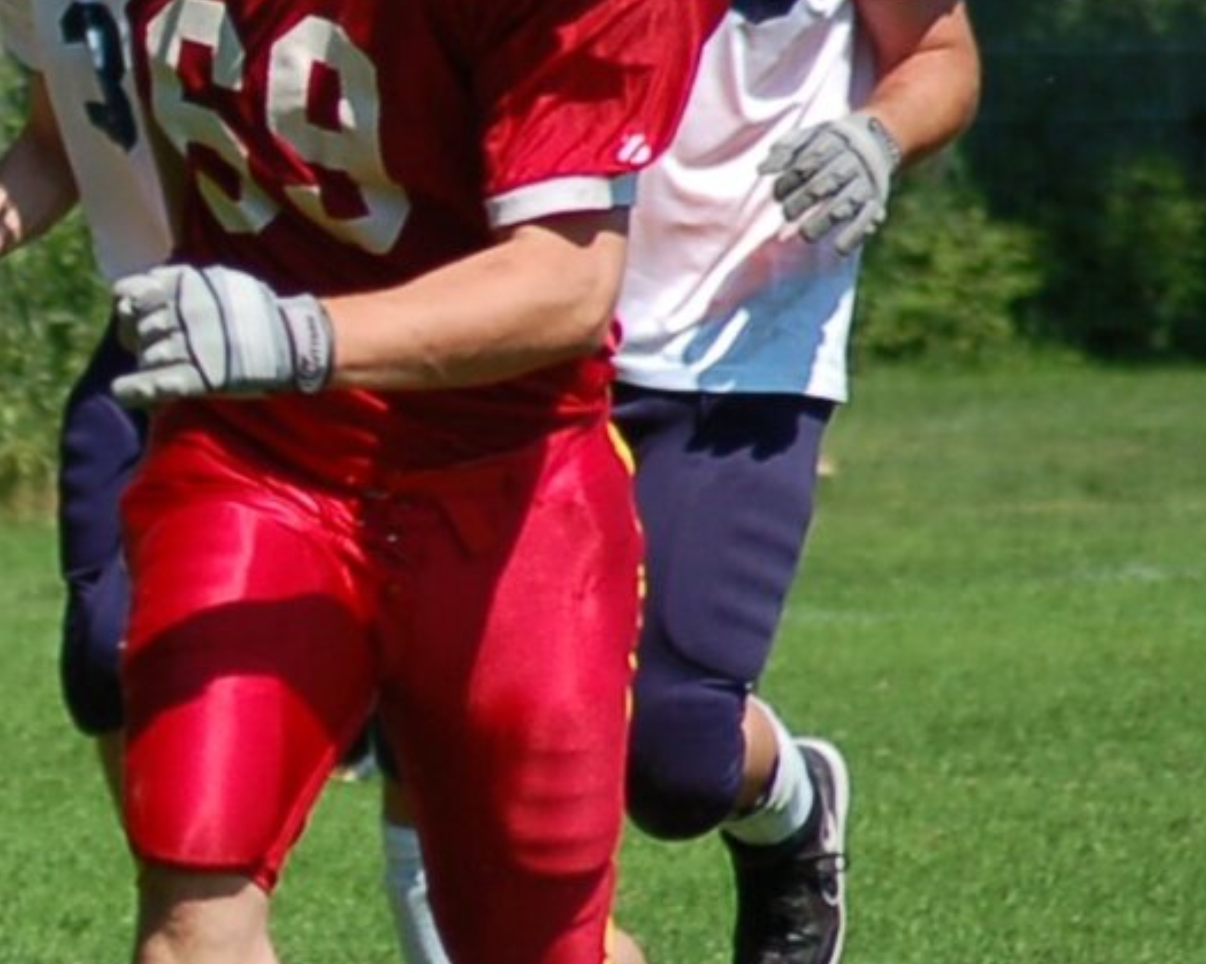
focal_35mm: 708
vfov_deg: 2.2
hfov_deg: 2.7
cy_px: 541
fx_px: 25266
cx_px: -1169
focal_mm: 120
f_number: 4.5
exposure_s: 1/1250
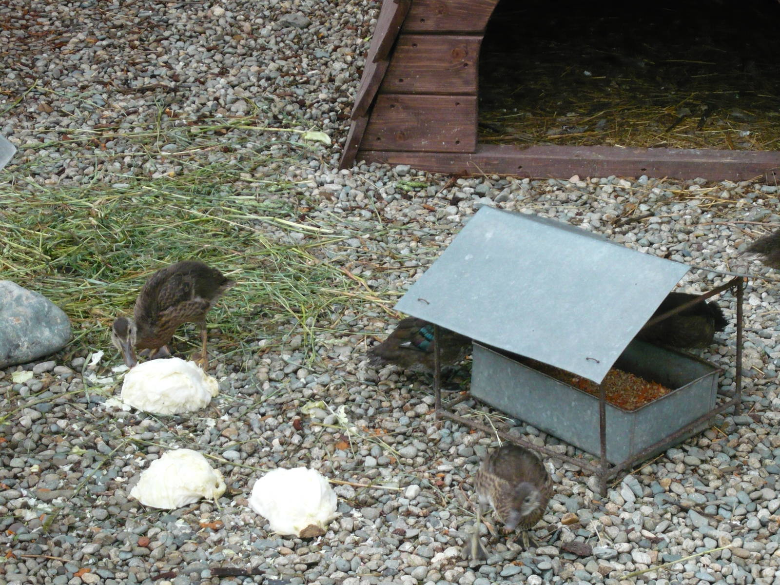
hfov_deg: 19.6
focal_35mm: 100
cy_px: 292
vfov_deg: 14.8
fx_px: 2253
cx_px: 390
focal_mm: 16.5
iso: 400
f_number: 5.1
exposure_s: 1/80
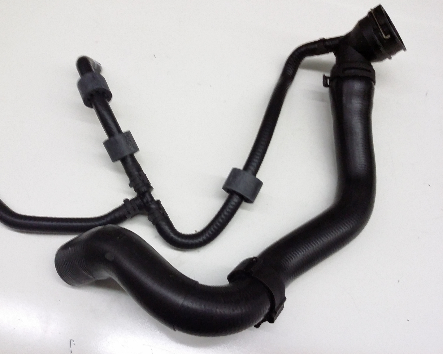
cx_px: 207
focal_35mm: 34
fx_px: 446
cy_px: 176
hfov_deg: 52.8
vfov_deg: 43.4
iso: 160
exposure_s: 1/17
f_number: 2.4
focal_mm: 3.4
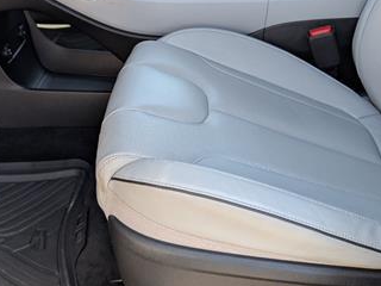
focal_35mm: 48
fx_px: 528
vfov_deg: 30.0
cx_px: 155
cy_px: 87
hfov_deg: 39.5
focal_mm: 6.9
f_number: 1.68
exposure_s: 1/455
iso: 23
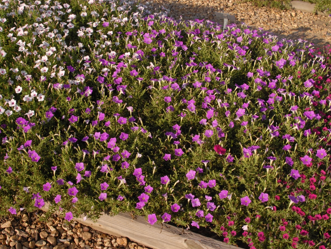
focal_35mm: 46
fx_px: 440
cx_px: 164
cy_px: 124
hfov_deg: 41.2
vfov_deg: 31.5
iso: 400
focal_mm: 28
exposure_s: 1/320
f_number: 9
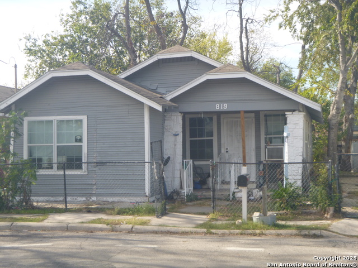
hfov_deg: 31.2
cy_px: 134
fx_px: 641
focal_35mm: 62
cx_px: 179
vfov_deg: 23.7
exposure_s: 1/125
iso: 100
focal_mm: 11.1
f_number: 5.3
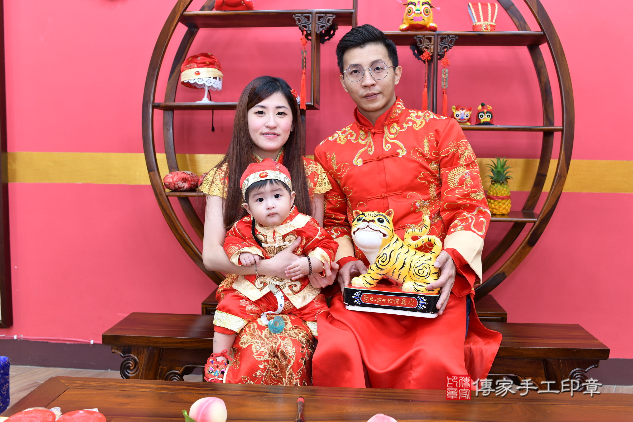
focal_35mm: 35
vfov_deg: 37.9
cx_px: 316
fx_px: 615
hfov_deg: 54.4
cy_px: 211
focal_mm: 35
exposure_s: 1/200
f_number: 4.5
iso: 800
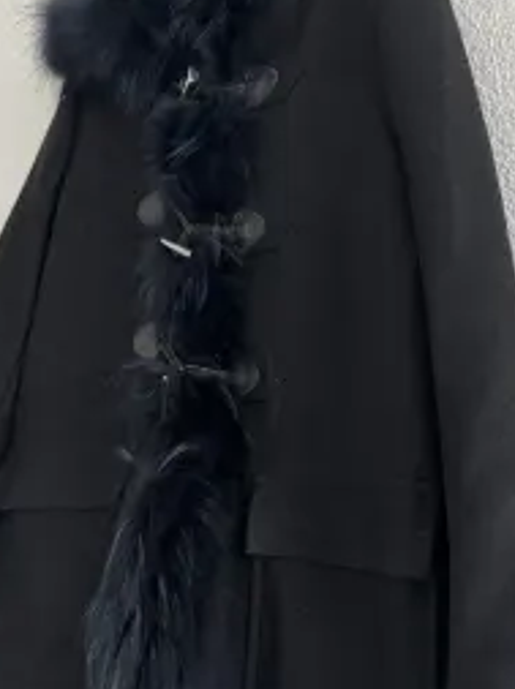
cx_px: 259
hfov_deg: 37.6
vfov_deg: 47.2
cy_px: 517
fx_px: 756
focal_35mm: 38
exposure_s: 1/50
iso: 320
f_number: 1.78
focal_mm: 6.76
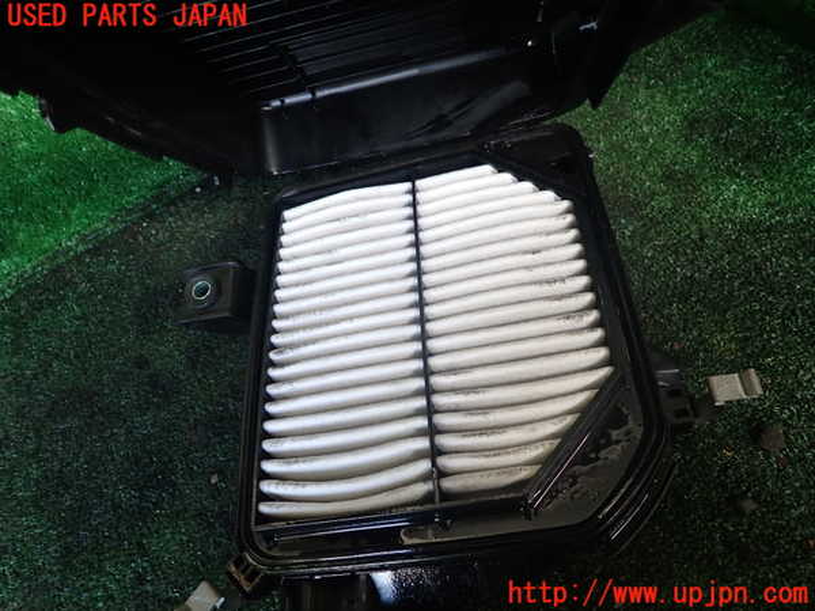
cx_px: 408
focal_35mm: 25
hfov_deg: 69.4
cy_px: 306
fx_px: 589
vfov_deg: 54.9
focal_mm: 4.5
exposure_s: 1/60
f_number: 2
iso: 200
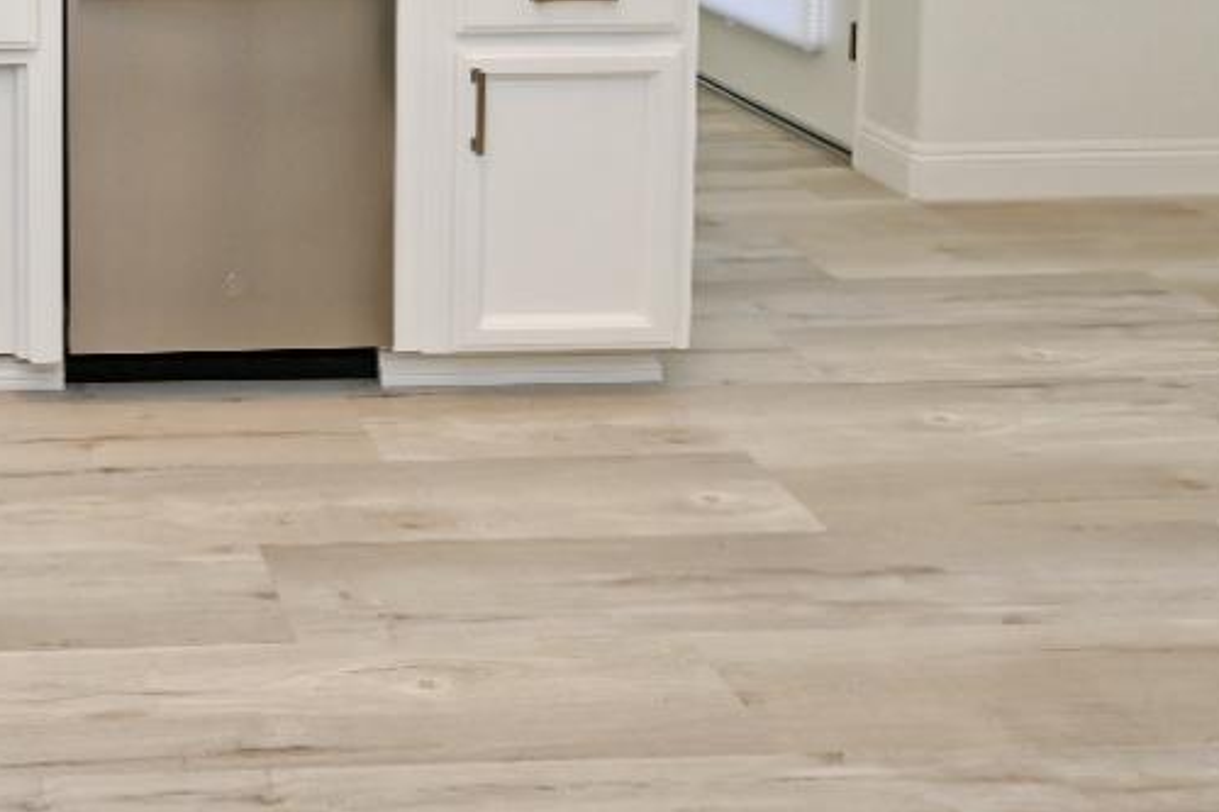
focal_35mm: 42
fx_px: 1422
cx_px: -56
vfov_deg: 27.0
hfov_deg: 39.6
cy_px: -232
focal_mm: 14
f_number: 5
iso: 200
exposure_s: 1/100
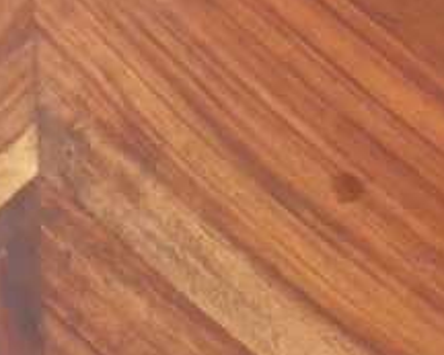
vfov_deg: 8.0
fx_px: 2472
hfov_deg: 10.2
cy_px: -250
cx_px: -8
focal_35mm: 188
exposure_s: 1/100
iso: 80
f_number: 3.2
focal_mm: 4.6
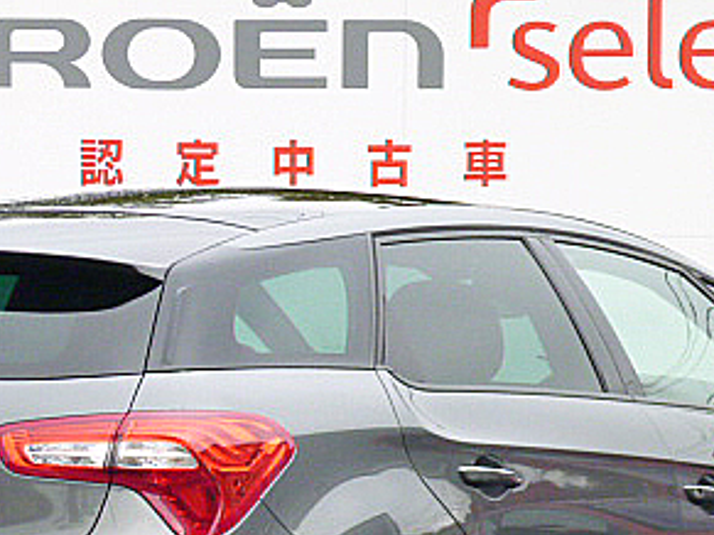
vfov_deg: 5.2
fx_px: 5938
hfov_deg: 6.9
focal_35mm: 288
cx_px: 275
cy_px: 425
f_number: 6.4
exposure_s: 1/60
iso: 400
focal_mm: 21.5
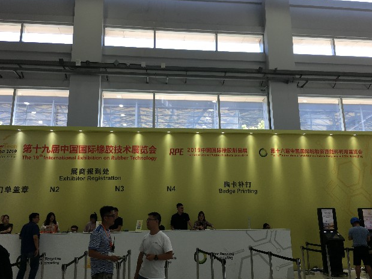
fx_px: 322
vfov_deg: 46.8
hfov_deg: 60.0
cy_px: 142
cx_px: 187
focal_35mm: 30
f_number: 2.2
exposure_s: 1/100
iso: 25
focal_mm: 4.15
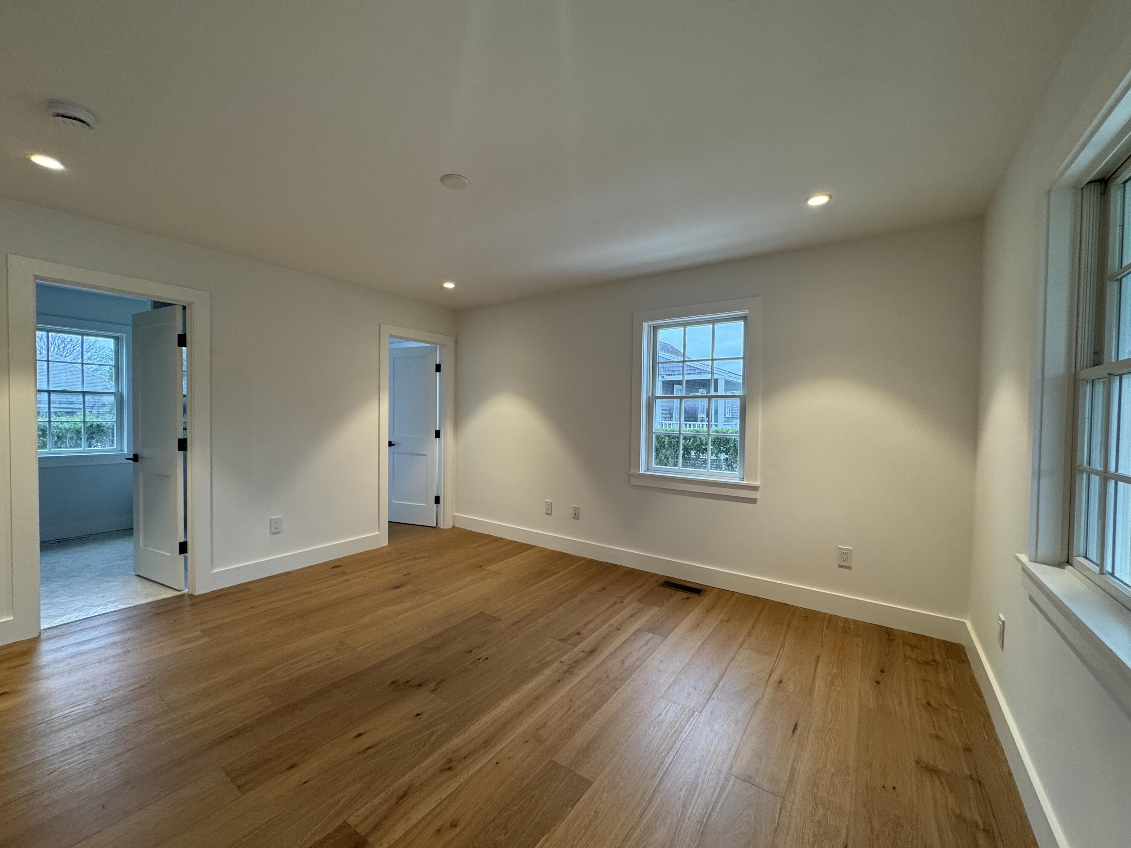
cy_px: 424
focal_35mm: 14
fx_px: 457
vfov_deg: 85.7
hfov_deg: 102.1
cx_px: 566
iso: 200
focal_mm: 2.22
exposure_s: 1/120
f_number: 2.2
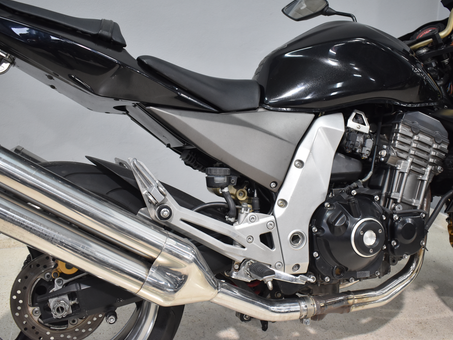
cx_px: 238
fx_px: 471
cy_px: 166
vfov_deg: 39.7
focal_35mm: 36
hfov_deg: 51.3
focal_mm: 20
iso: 800
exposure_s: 1/50
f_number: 3.5
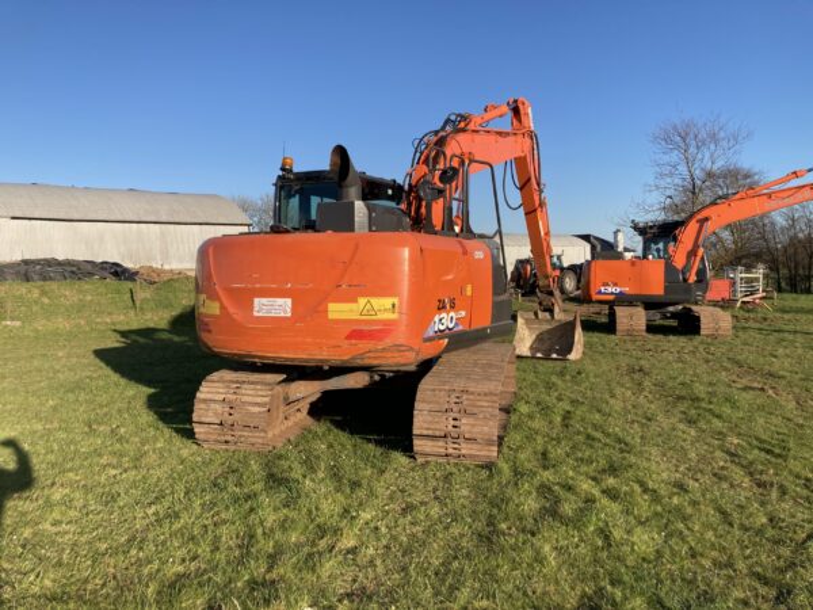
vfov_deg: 49.7
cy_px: 305
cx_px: 406
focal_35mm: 28
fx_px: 658
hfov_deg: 63.4
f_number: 1.8
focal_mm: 3.99
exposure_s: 1/1297
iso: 20
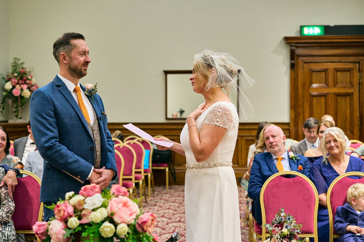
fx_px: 556
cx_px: 182
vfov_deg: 24.6
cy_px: 121
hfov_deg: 36.2
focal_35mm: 55
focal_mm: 55
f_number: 3.2
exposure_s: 1/125
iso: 2500
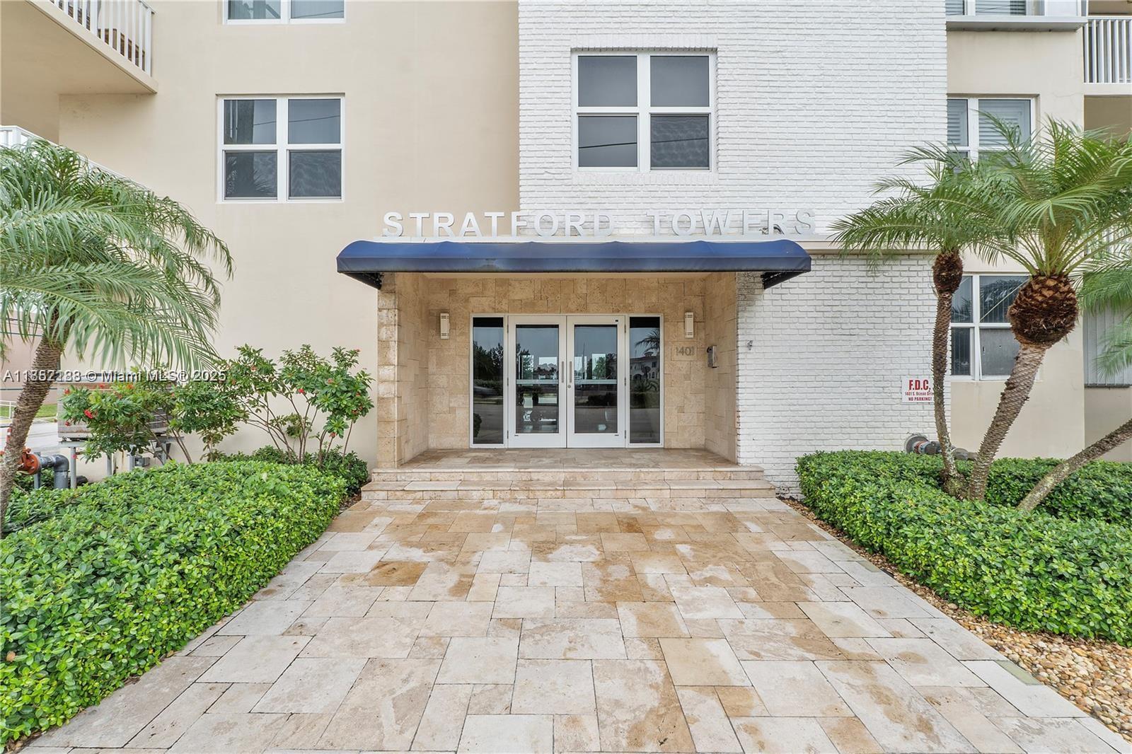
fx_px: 472
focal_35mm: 15
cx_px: 566
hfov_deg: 100.4
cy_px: 377
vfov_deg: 77.3
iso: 100
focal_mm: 10
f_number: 11
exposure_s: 1/80
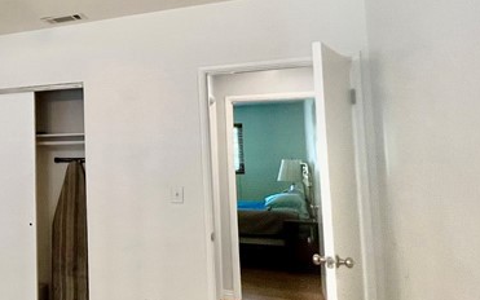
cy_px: 123
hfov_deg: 37.7
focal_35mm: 38
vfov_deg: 33.5
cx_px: -105
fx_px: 497
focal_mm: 1.57
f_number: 1.8
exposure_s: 1/120
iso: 250
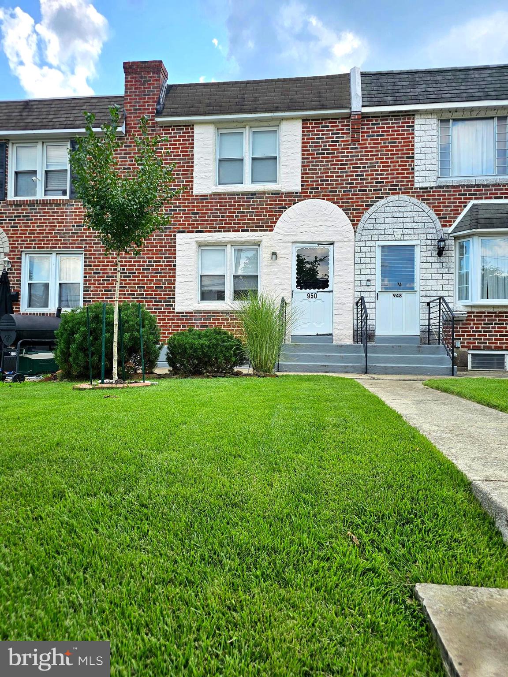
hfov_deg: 58.9
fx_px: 450
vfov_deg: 73.9
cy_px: 338
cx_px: 254
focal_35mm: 23
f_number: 1.7
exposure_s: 1/282
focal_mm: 6.3
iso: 10
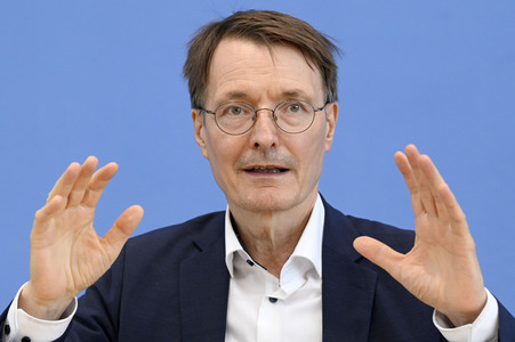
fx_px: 1930
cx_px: 258
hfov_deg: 15.2
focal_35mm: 135
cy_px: 171
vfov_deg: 10.1
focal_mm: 135
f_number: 5.6
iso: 4000
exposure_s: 1/800
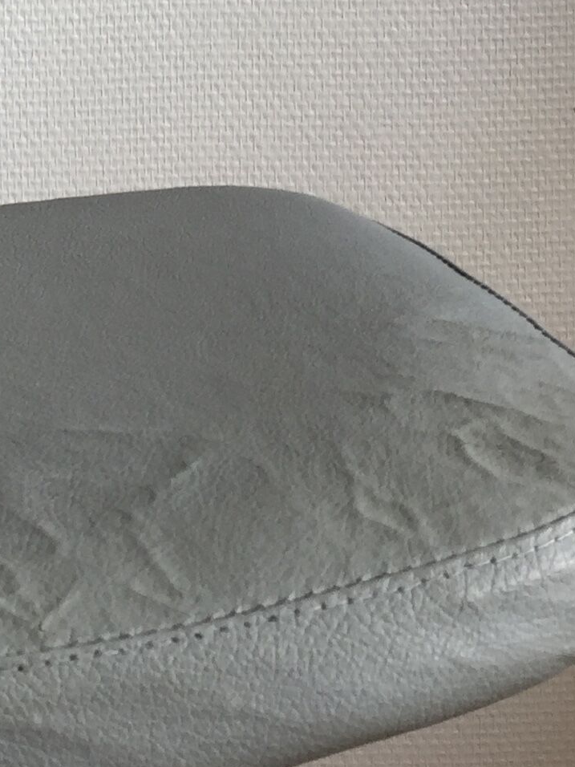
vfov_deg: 19.0
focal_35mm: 99
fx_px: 2193
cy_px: -96
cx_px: -282
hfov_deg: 14.0
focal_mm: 4.15
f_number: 2.2
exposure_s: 1/50
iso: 32
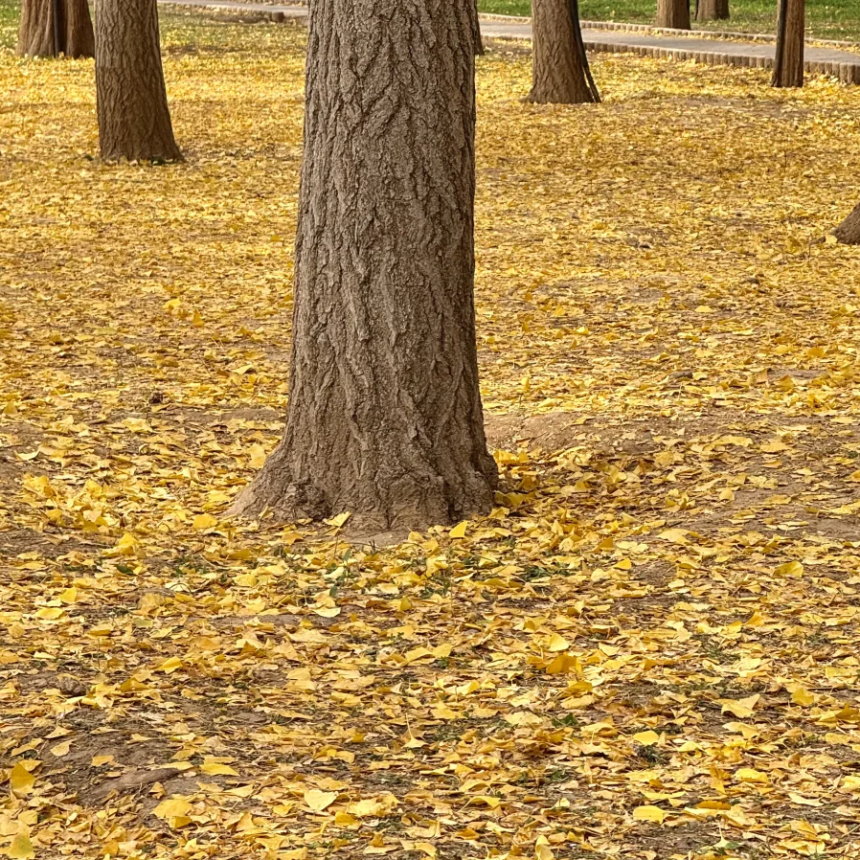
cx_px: 501
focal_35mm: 170
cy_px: 382
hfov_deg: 10.3
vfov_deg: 10.3
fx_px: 4778
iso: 50
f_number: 2.8
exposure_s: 1/285
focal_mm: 15.66
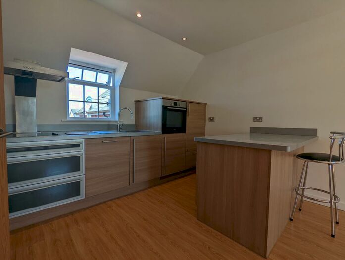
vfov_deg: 78.3
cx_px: 172
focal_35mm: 16
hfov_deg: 94.4
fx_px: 160
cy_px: 130
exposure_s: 1/209
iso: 51
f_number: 2.2
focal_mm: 2.35
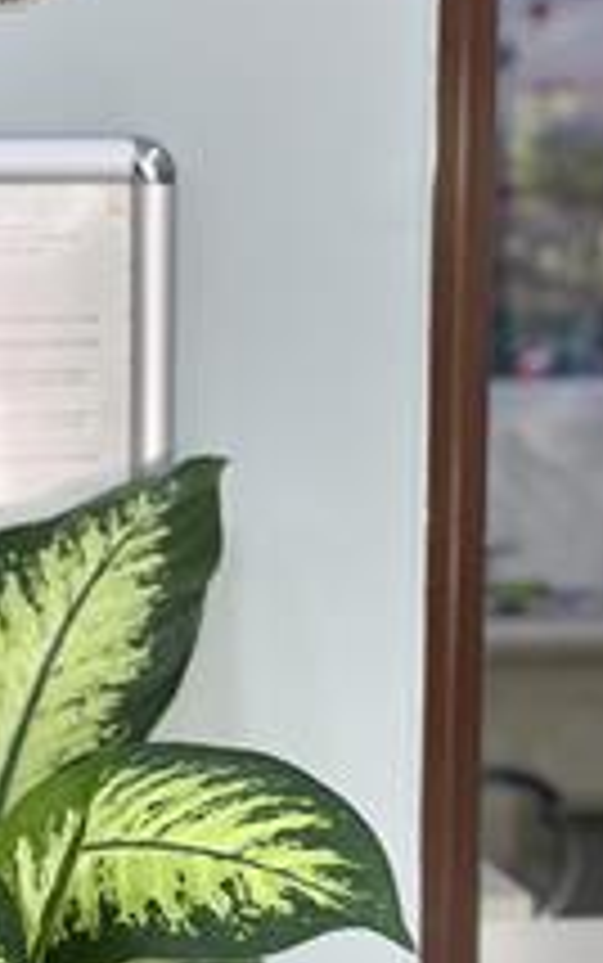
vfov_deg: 21.8
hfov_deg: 13.6
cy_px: 616
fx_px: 2495
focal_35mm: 95
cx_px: -18
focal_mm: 6.86
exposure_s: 1/100
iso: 80
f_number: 1.78
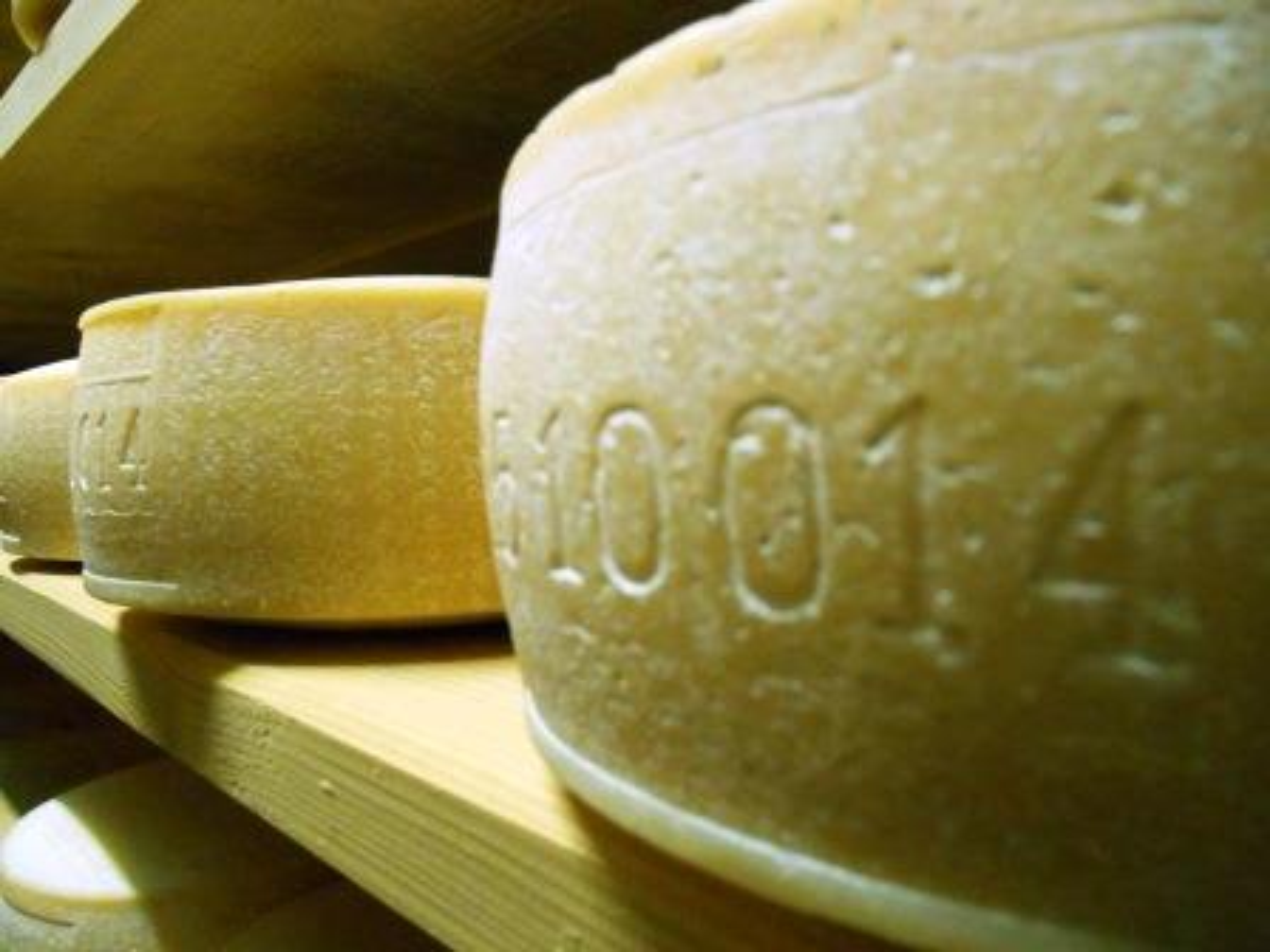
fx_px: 954
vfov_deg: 53.1
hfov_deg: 67.3
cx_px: 635
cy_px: 476
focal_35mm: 26
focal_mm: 4.7
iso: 800
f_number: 3.4
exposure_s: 1/13
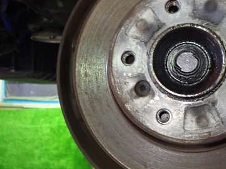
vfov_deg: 29.0
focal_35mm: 50
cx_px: 108
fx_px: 326
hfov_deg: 38.2
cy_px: 68
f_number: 2.3
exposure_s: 1/30
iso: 640
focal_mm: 5.4
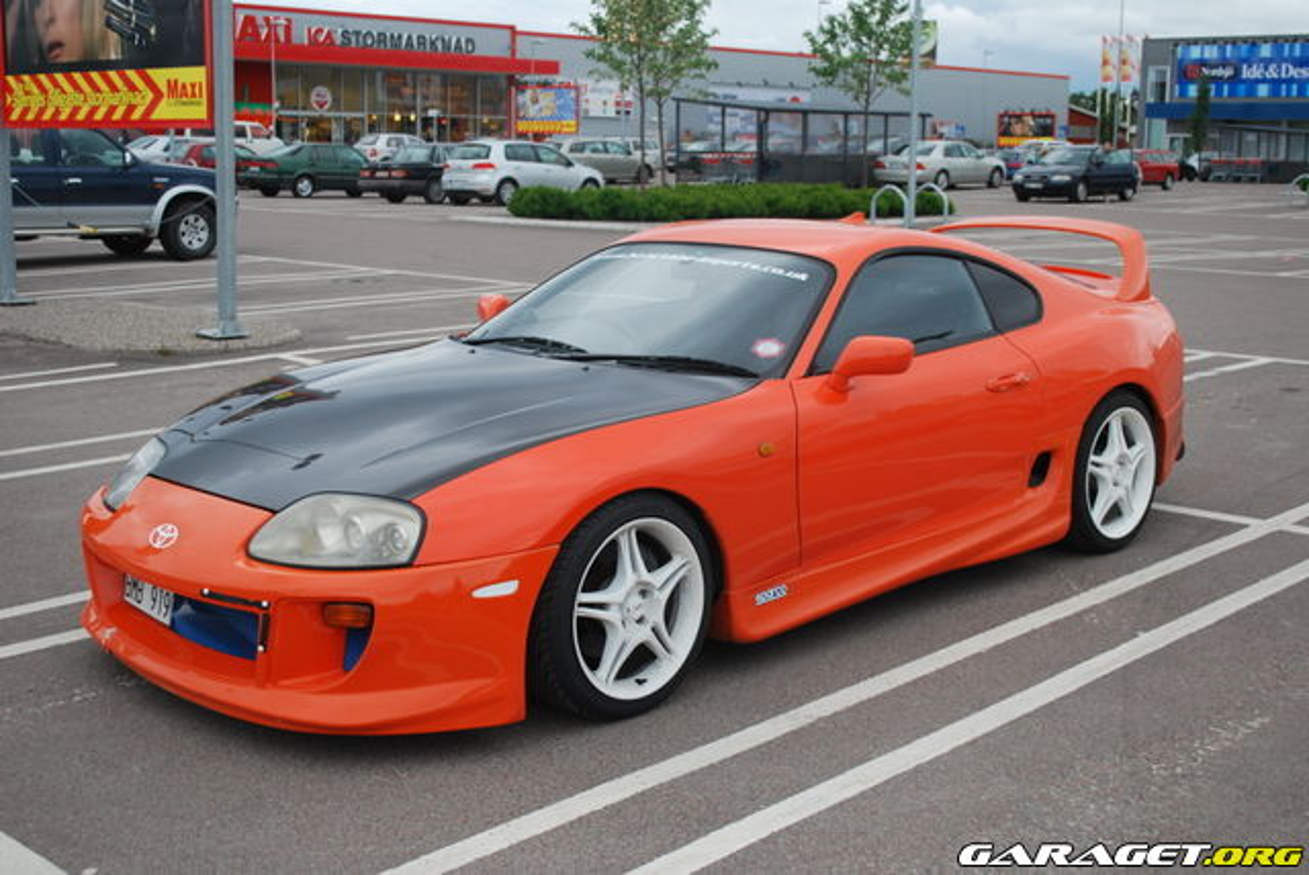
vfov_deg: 29.9
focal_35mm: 45
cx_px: 654
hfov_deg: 43.6
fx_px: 1638
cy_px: 438
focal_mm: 30
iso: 200
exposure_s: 1/100
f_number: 5
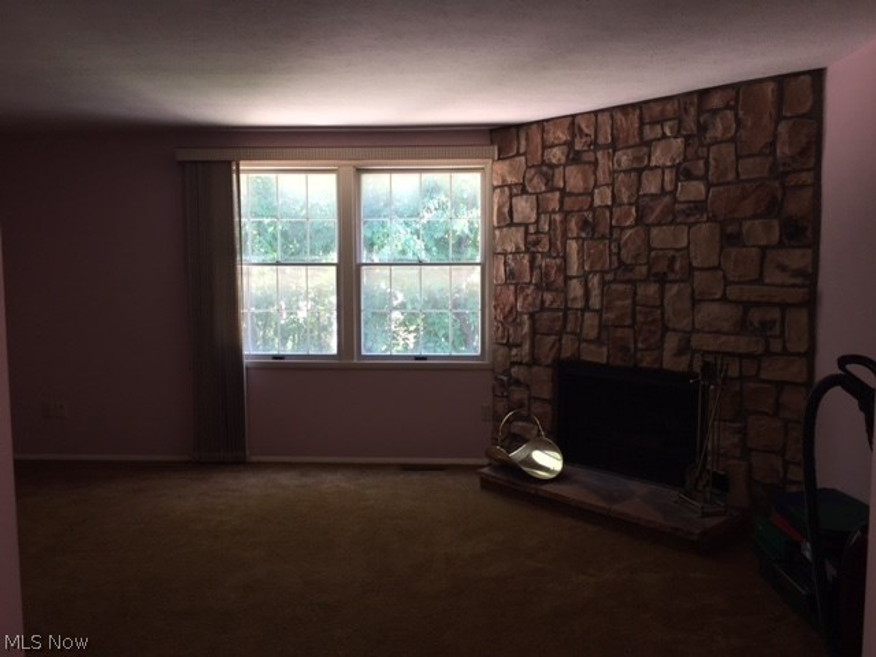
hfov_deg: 61.7
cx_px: 438
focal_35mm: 29
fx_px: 734
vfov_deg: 48.2
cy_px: 328
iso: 25
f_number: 2.2
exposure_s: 1/32
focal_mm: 4.15
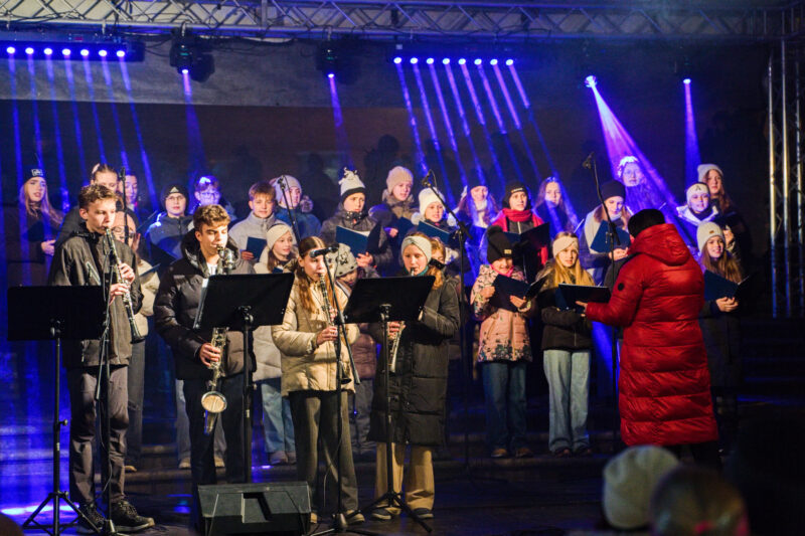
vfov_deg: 16.6
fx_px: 1833
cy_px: 268
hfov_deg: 24.8
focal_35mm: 82
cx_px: 402
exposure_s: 1/320
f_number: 2.8
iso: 10000
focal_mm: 82
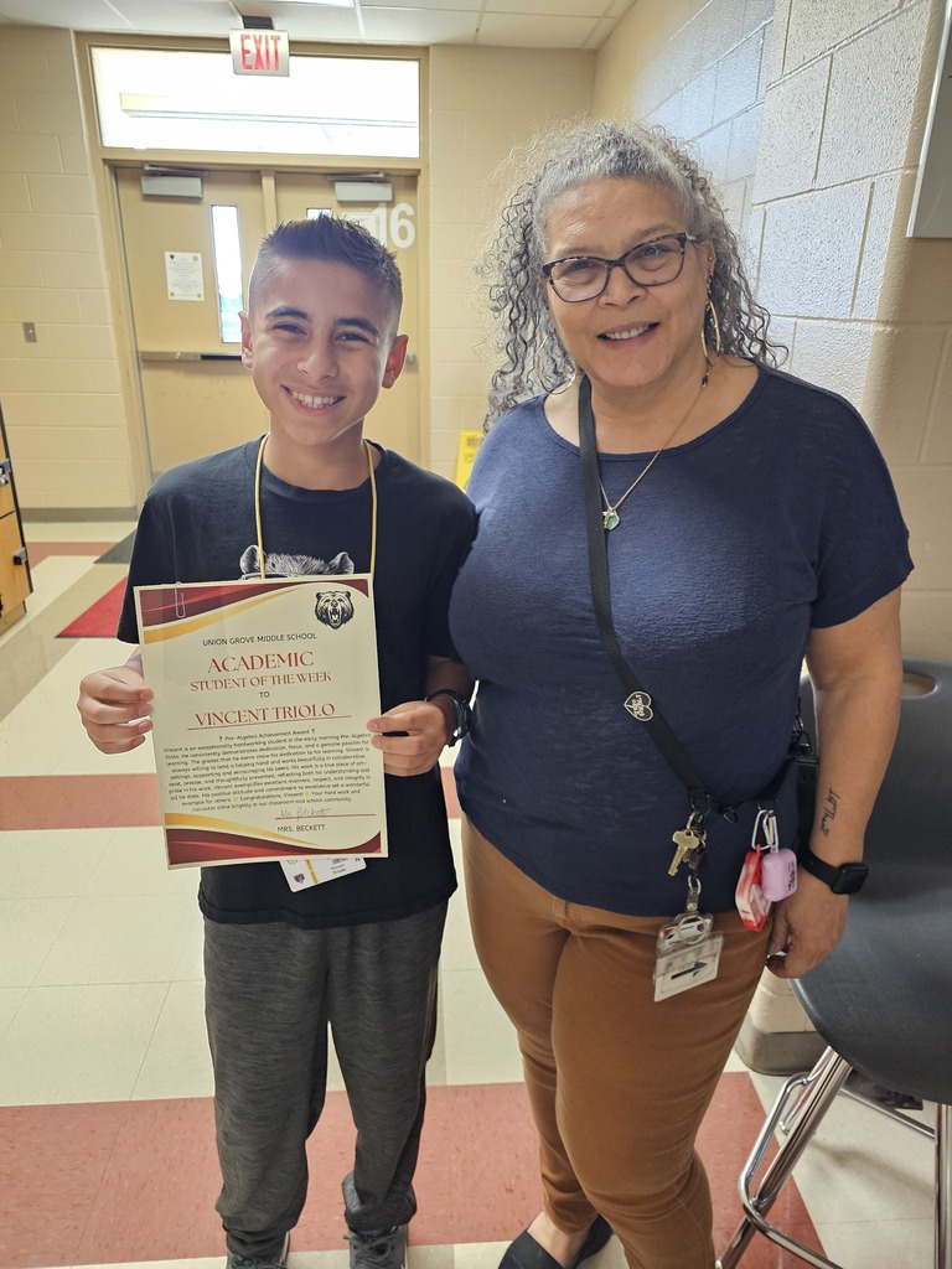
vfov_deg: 73.9
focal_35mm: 23
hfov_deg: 58.9
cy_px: 634
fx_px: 843
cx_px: 476
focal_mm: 6.3
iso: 800
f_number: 1.7
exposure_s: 1/60
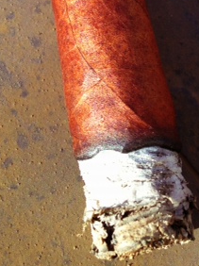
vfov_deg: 24.8
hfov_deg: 19.6
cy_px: 1
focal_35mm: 75
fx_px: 576
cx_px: 106
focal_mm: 4.13
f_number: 2.4
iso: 50
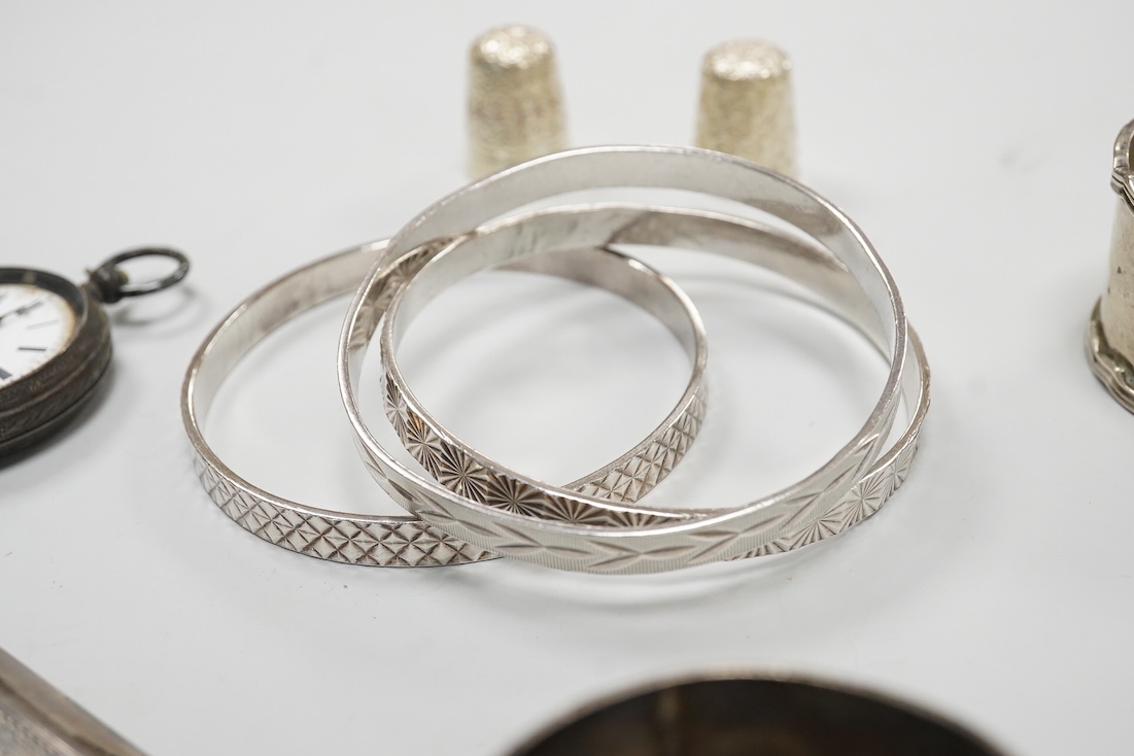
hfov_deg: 42.7
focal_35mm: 46
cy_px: 377
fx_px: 1449
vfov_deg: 29.2
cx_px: 564
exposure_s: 1/200
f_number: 11
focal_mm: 30
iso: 2500
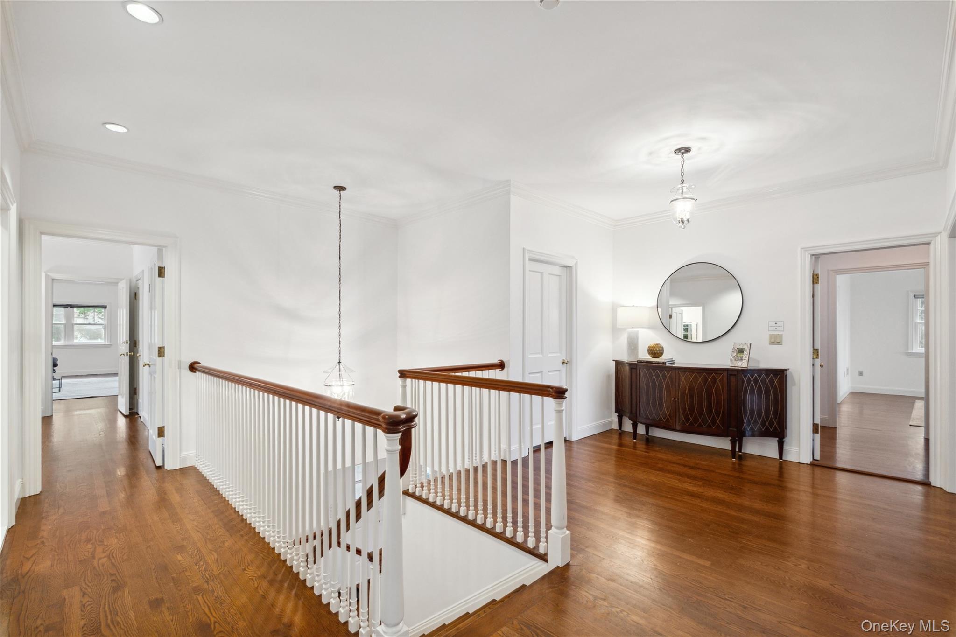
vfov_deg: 77.3
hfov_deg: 100.4
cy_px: 318
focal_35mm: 15
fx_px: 398
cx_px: 478
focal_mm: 10
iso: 320
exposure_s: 1/6
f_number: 9
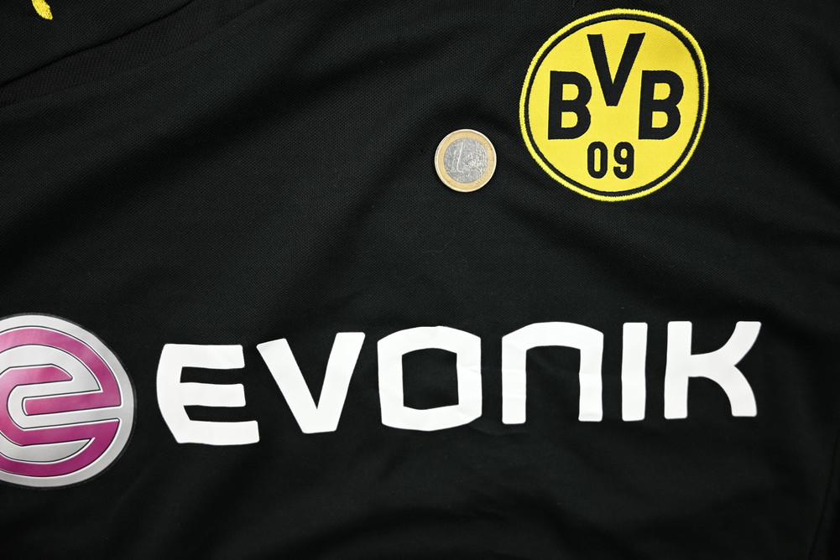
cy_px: 280
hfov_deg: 73.7
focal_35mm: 24
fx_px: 560
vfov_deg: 53.2
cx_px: 420
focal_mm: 24
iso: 200
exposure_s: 1/125
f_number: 4.5
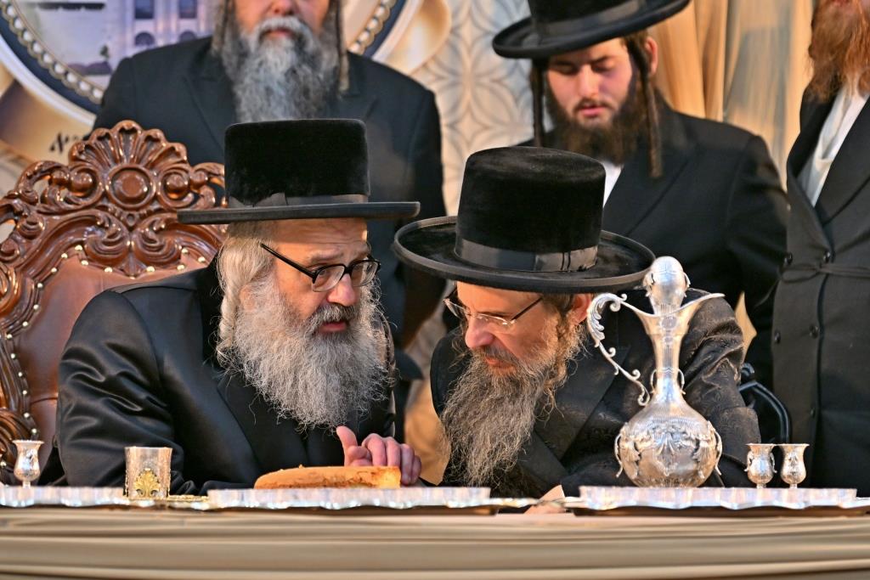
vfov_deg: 5.4
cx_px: 435
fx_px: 6163
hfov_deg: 8.1
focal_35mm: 255
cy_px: 290
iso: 400
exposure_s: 1/160
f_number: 2.8
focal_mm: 170
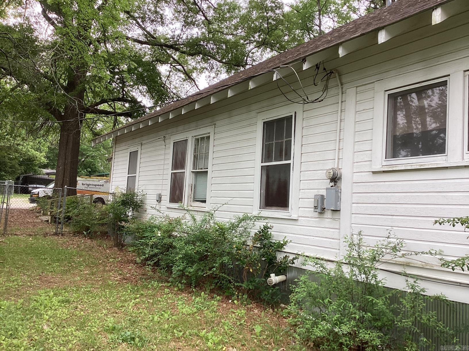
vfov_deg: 45.4
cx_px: 234
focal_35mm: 31
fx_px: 420
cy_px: 176
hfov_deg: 58.4
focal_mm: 3.3
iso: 40
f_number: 2.4
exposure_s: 1/120
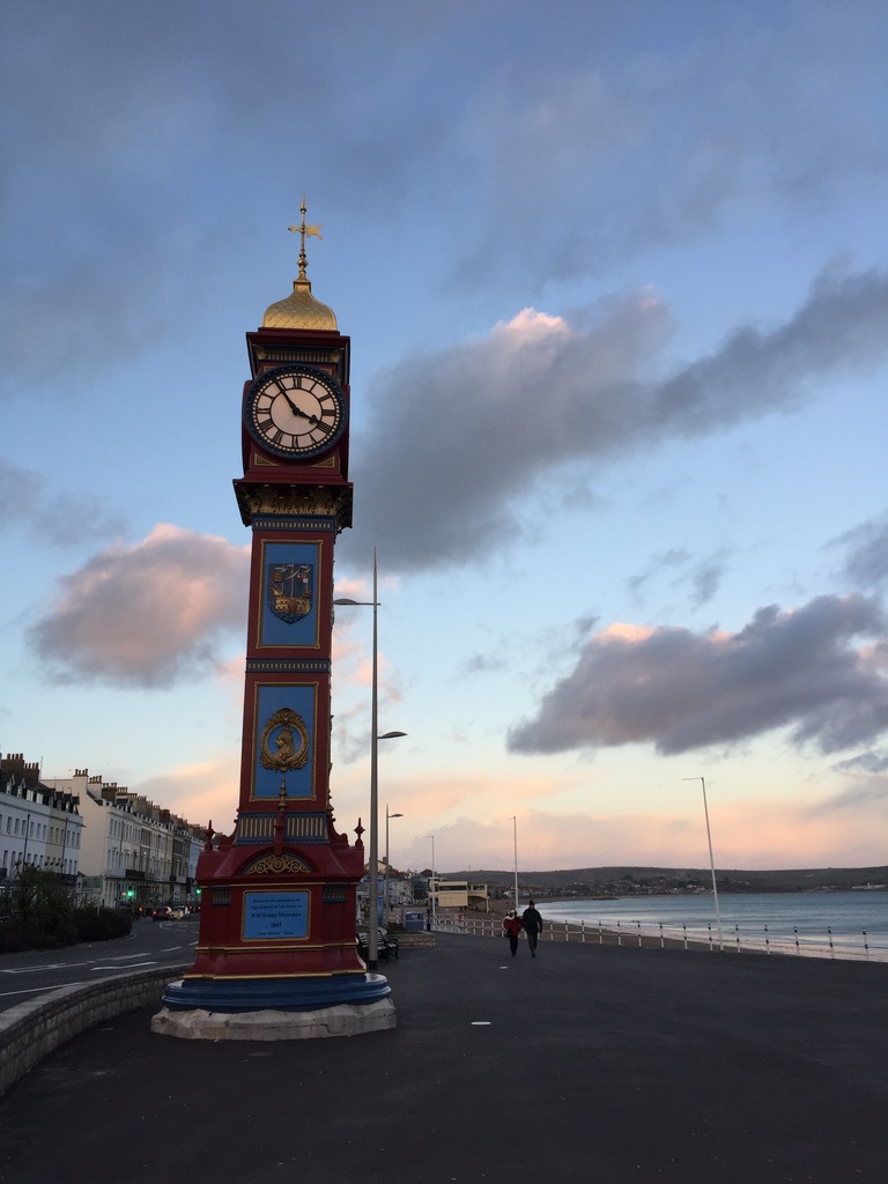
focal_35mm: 29
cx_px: 444
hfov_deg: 48.2
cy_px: 592
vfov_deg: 61.7
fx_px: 992
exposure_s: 1/204
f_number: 2.2
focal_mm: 4.15
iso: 32
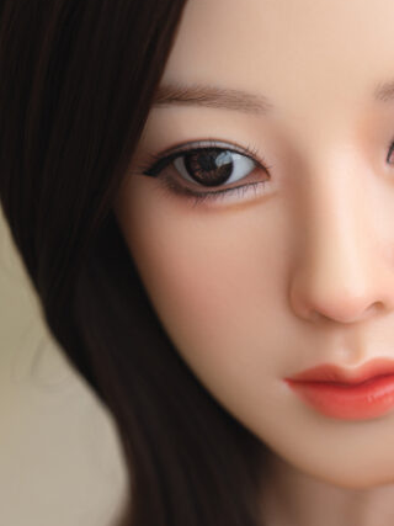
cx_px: 350
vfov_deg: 13.8
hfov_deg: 10.4
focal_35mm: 142
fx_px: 2156
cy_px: 408
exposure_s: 1/125
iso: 200
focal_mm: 70
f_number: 2.8
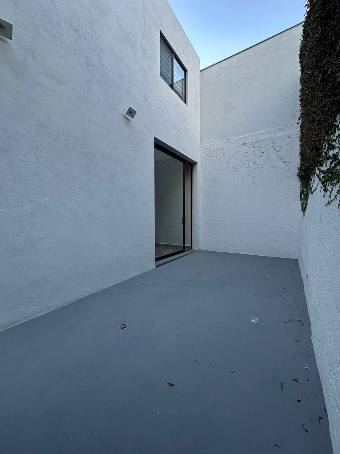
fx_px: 183
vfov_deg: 102.1
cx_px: 170
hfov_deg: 85.7
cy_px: 227
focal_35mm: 14
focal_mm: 2.22
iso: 125
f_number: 2.2
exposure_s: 1/120
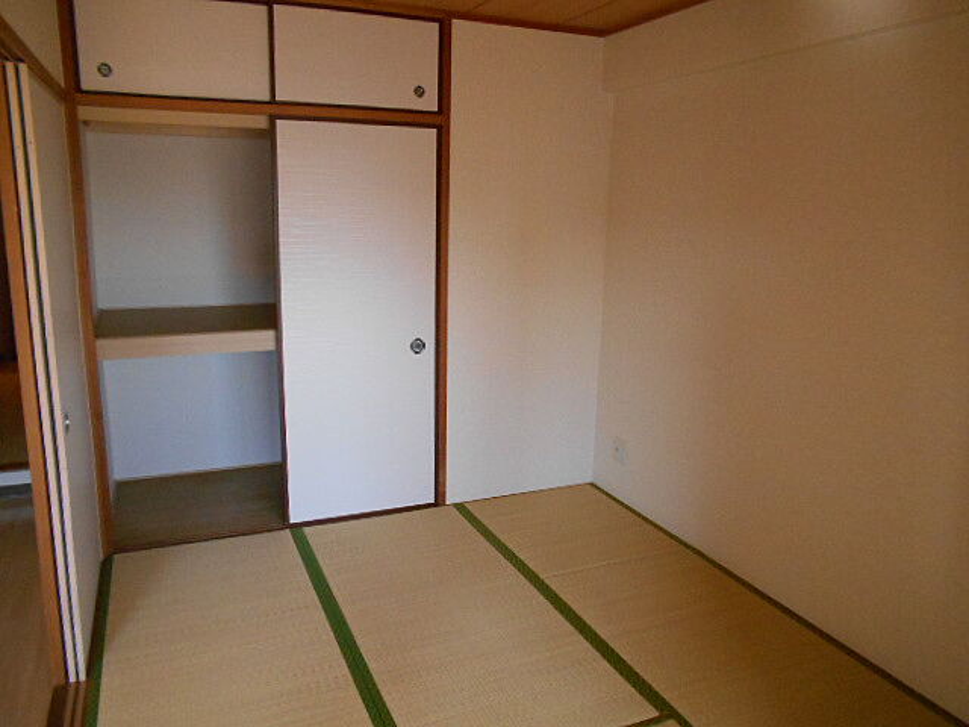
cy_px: 364
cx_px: 484
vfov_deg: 53.1
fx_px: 728
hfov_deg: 67.3
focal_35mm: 26
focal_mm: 4.6
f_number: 3.2
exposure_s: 1/250
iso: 720
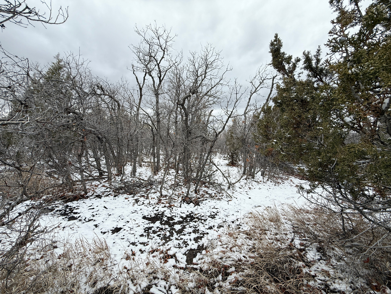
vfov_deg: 85.7
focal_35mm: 14
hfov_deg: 102.1
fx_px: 158
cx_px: 196
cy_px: 147
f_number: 2.2
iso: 50
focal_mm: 2.22
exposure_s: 1/1189
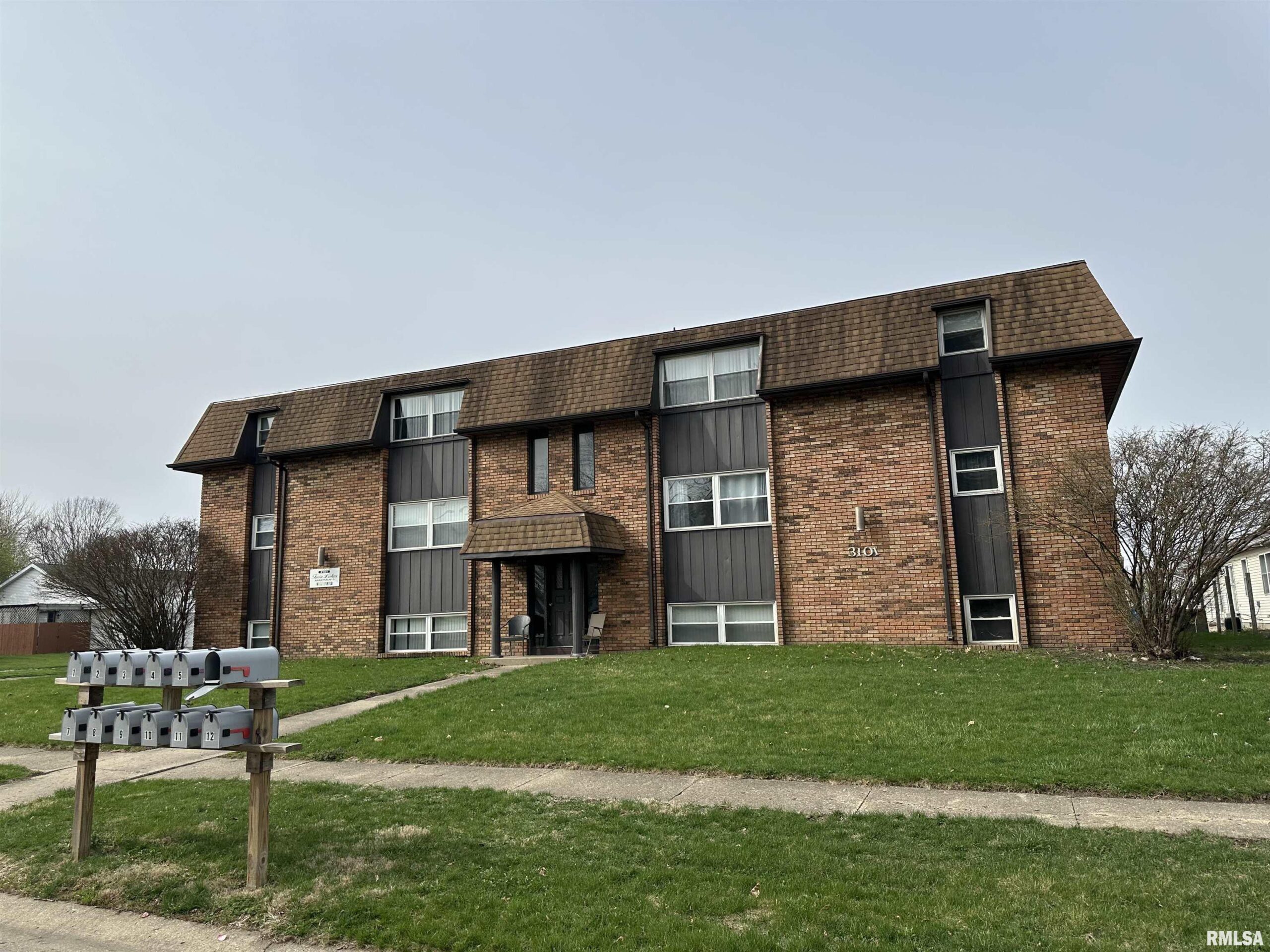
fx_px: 881
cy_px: 476
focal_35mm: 24
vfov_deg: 56.8
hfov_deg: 71.6
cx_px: 635
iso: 80
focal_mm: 6.86
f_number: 1.78
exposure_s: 1/5848
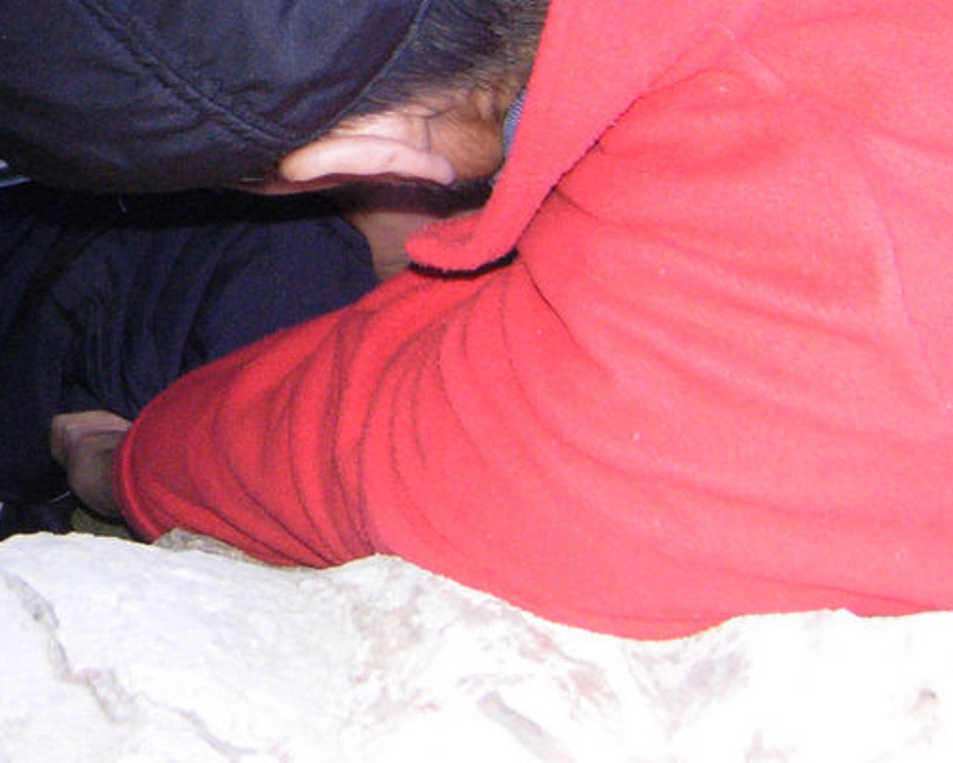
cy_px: -20
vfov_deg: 14.4
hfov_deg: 17.5
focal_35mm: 105
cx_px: -165
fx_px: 2963
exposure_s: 1/128
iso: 200
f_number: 2.7
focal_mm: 7.5
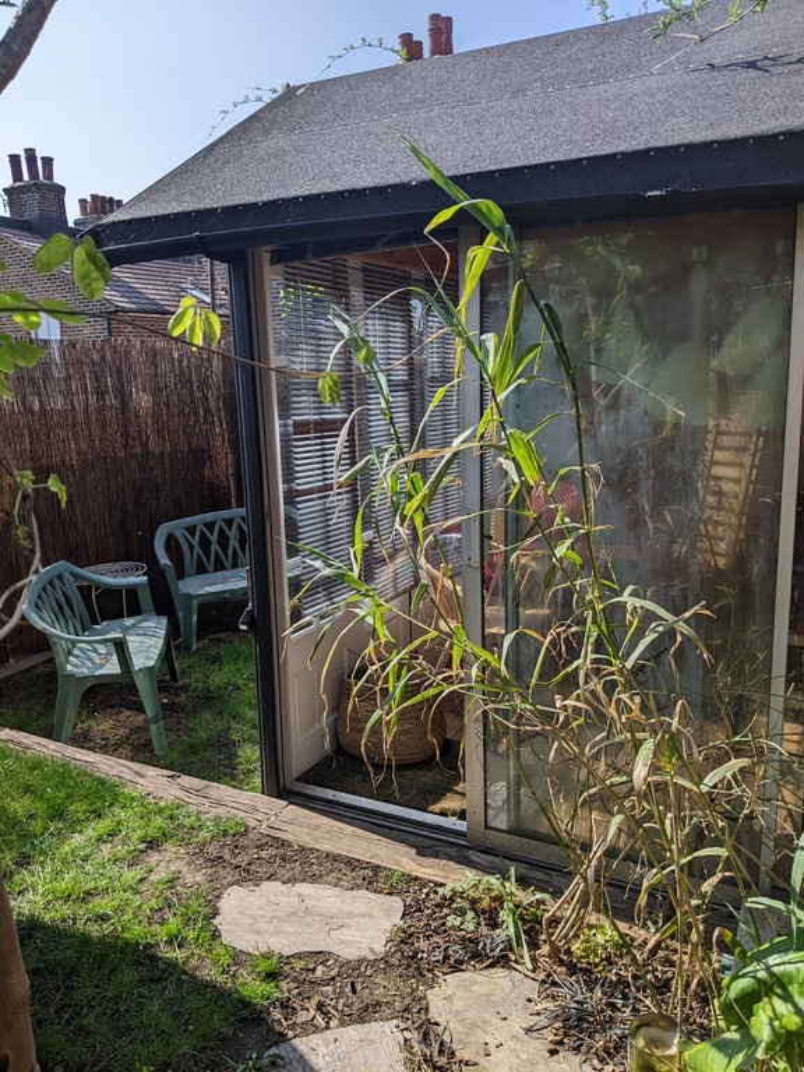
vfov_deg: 65.3
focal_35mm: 27
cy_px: 536
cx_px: 402
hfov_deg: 51.4
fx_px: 836
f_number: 1.8
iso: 52
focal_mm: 4.44
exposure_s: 1/2933
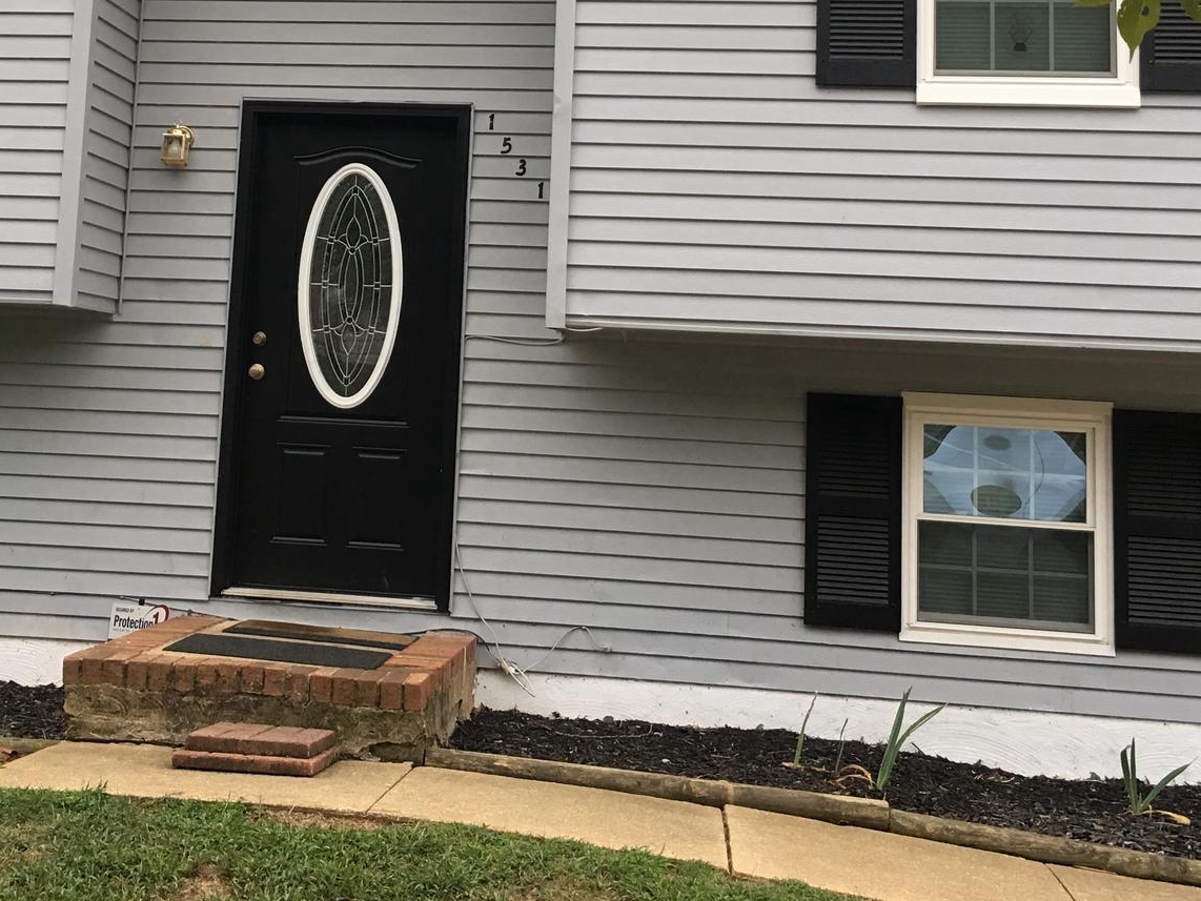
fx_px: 1805
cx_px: 427
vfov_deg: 27.3
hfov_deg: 36.5
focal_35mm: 52
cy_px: 145
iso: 32
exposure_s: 1/30
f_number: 2.2
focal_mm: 4.15
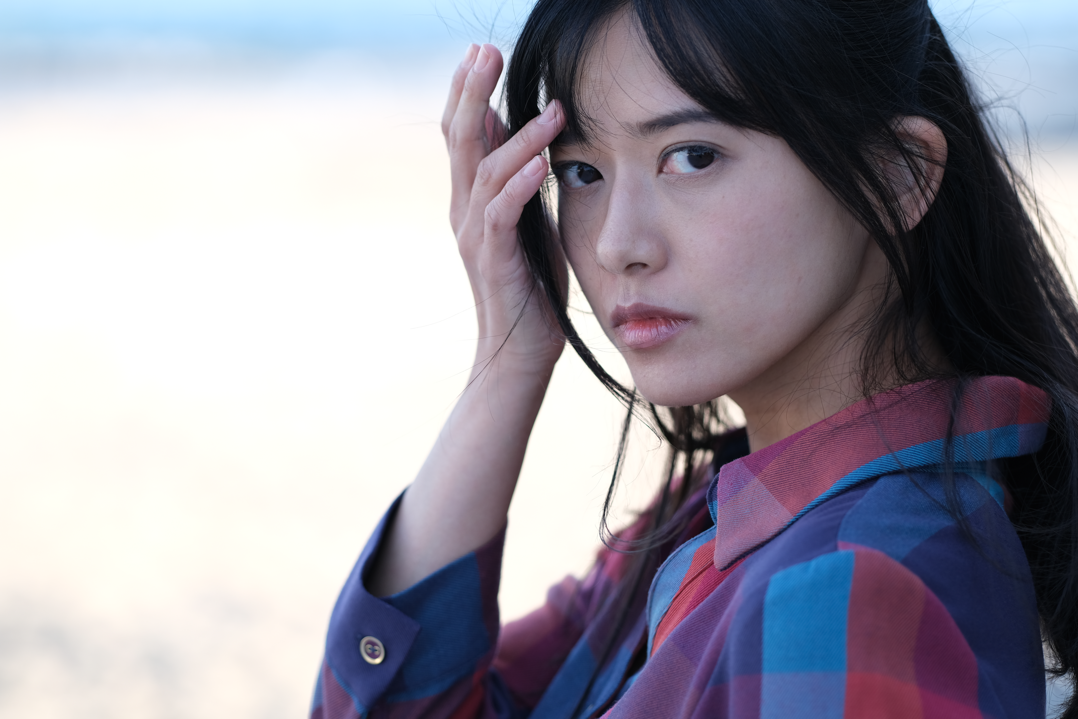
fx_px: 4042
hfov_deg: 15.2
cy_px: 360
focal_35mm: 135
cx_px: 539
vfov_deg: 10.2
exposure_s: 1/500
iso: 160
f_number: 2
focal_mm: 90
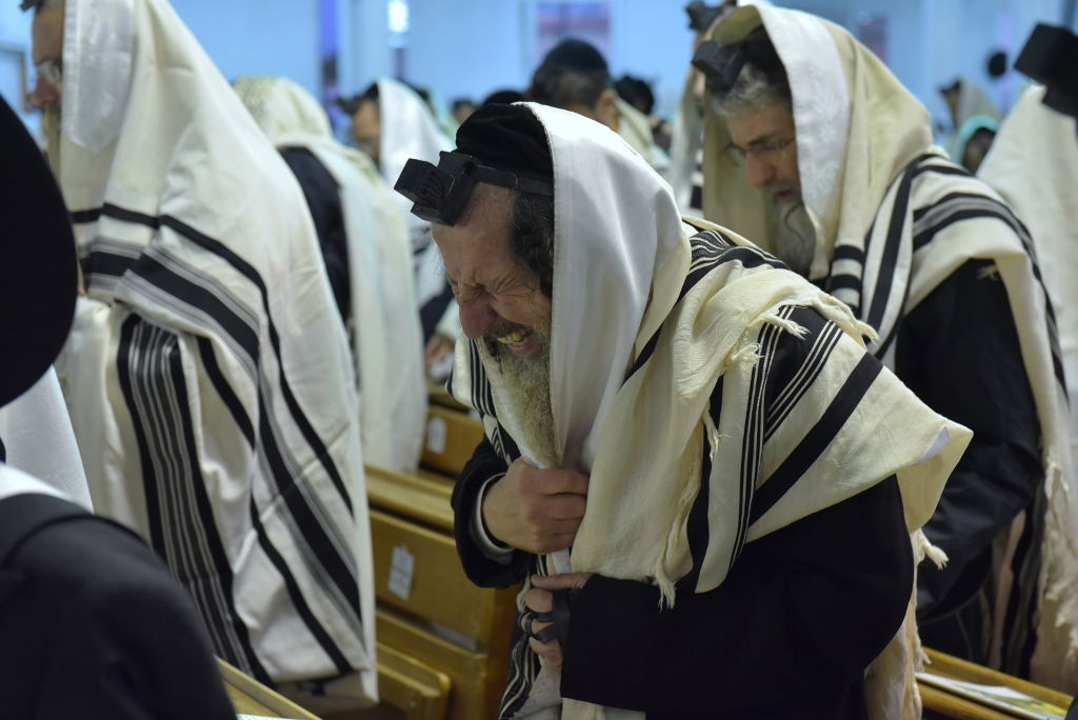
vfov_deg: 19.5
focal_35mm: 70
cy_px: 360
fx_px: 2097
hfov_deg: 28.8
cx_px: 539
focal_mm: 70
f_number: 4.5
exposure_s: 1/100
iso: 3200
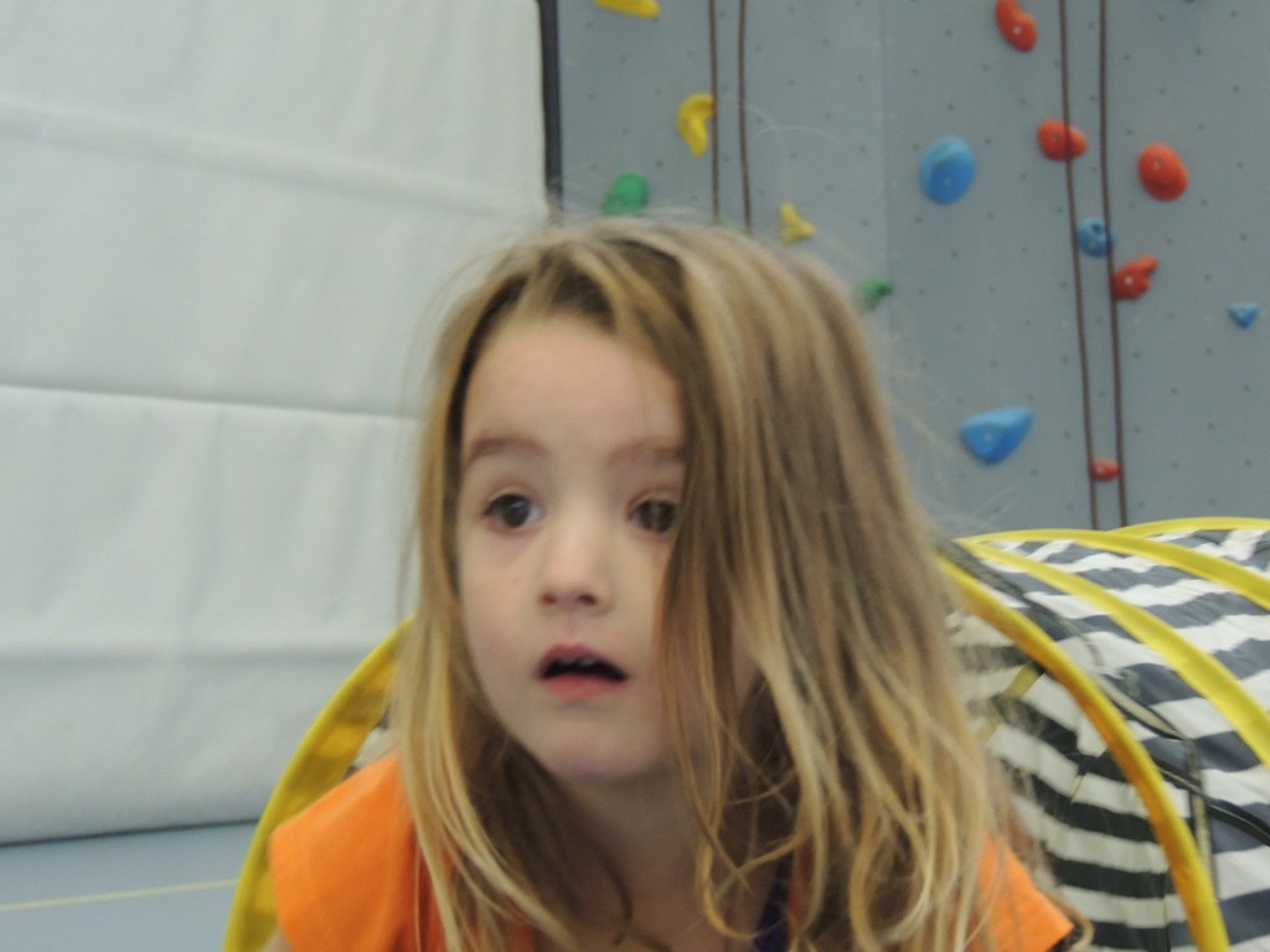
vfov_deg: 10.2
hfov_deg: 13.6
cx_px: 635
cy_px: 476
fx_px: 5320
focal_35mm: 145
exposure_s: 1/50
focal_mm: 25.8
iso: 800
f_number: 4.4
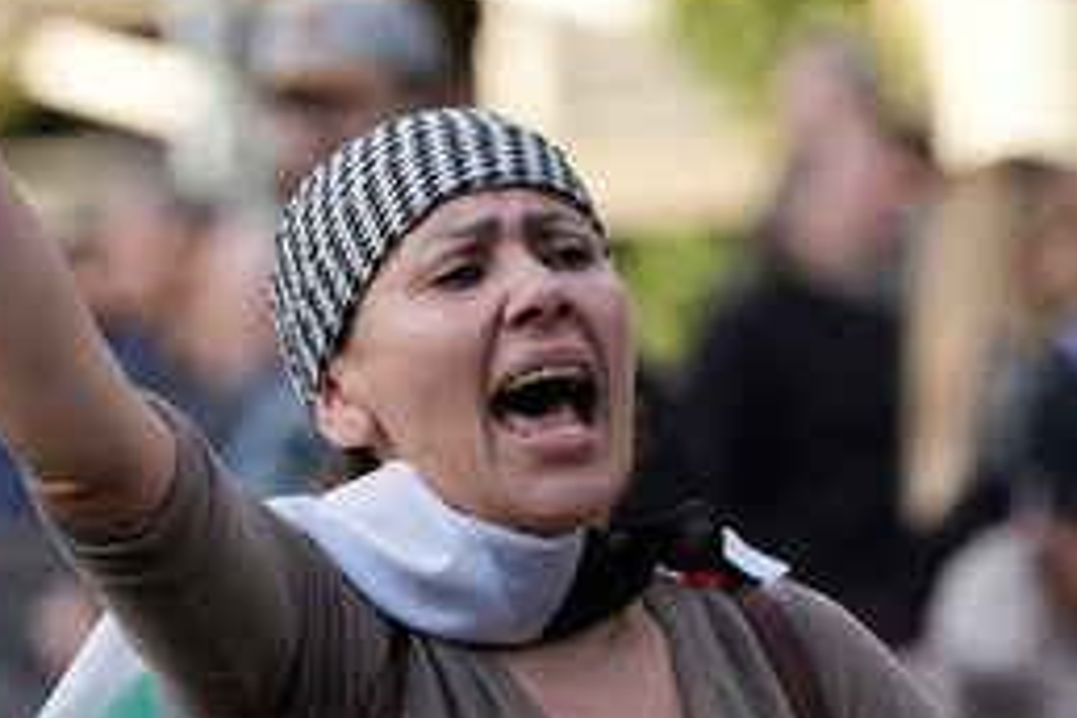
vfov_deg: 3.5
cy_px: 516
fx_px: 11876
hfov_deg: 5.2
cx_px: 476
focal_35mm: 397
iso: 500
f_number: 4.5
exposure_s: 1/800
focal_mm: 200
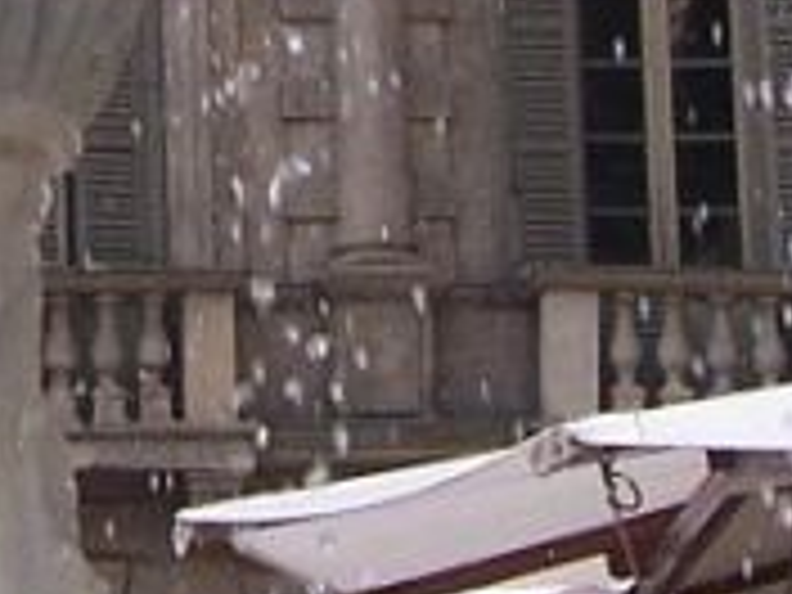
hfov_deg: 5.6
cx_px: -266
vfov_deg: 4.2
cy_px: -927
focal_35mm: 349
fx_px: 7985
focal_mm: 10
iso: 80
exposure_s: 1/500
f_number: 4.8
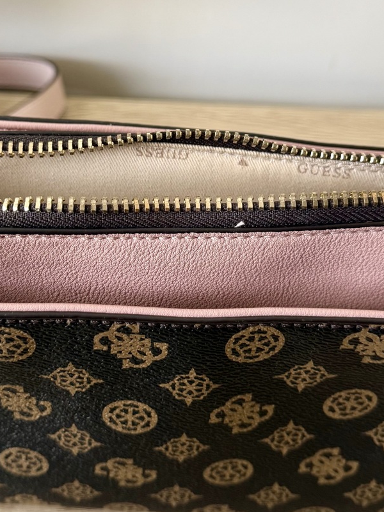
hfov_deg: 30.2
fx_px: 710
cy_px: 200
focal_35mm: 48
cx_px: 166
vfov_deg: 39.5
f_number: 1.78
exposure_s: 1/121
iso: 160
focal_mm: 6.76
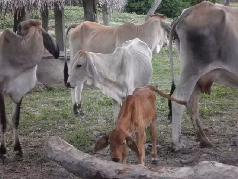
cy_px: 90
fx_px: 722
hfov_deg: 18.7
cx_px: 119
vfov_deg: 14.1
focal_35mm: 105
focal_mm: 18.6
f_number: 5.9
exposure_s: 1/125
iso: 160
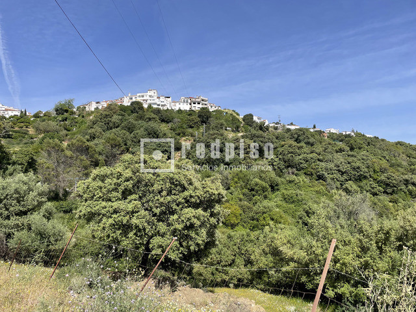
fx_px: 312
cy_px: 156
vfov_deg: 53.1
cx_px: 208
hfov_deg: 67.3
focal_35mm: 26
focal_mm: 4.2
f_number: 1.6
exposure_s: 1/2747
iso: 32
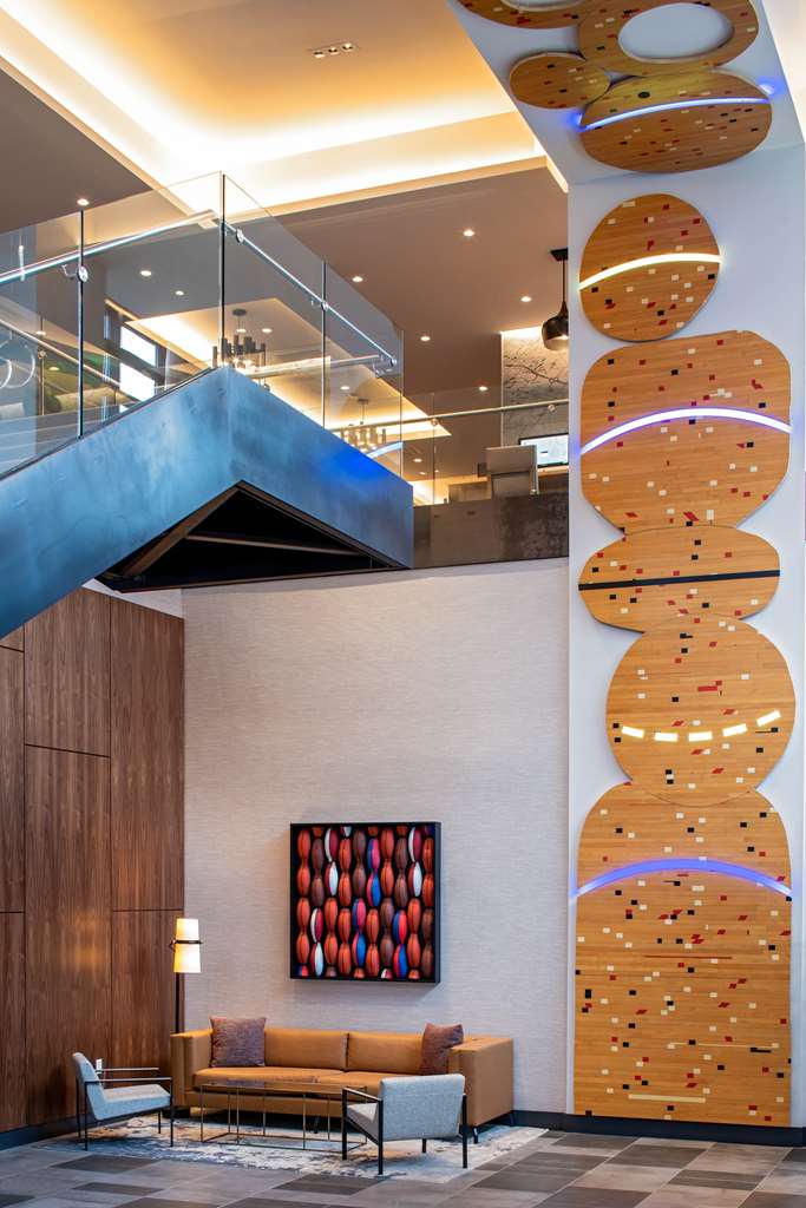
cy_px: 604
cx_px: 403
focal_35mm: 45
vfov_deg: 43.6
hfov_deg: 29.9
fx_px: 1511
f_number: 11
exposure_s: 1/1.67
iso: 200
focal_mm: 45
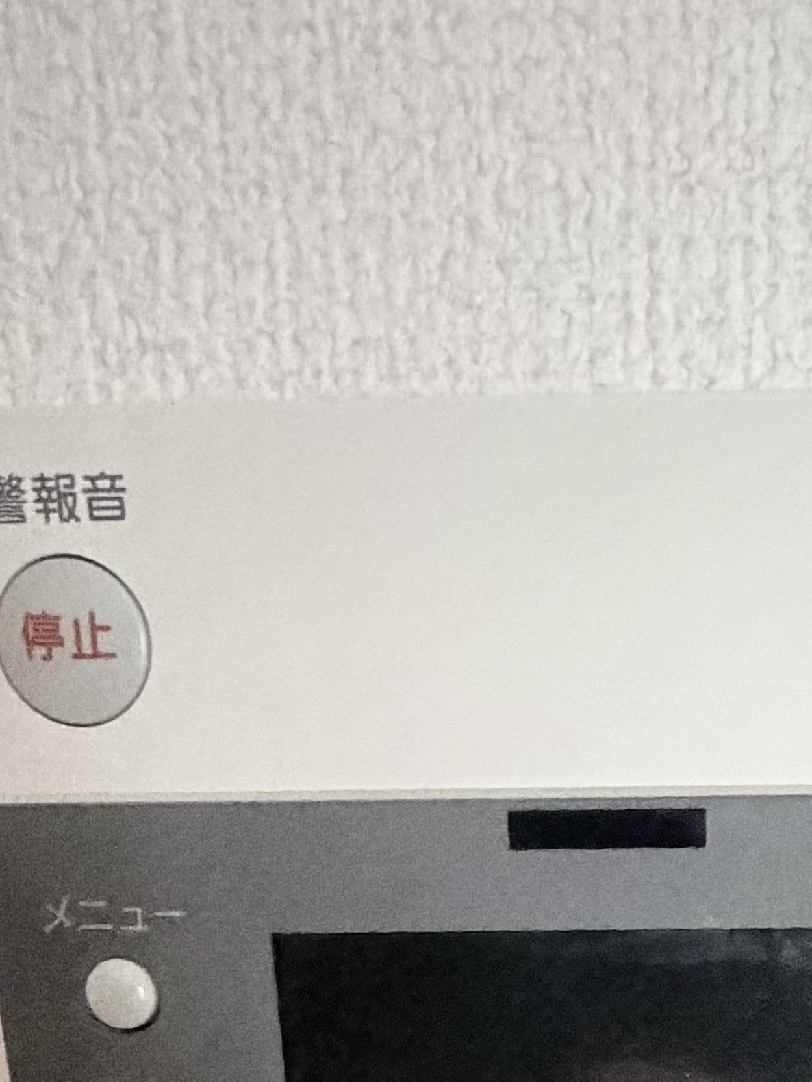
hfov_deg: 28.9
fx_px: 1501
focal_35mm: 48
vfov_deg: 33.5
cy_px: 1244
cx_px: 746
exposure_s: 1/43
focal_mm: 2.22
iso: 1250
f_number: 2.2
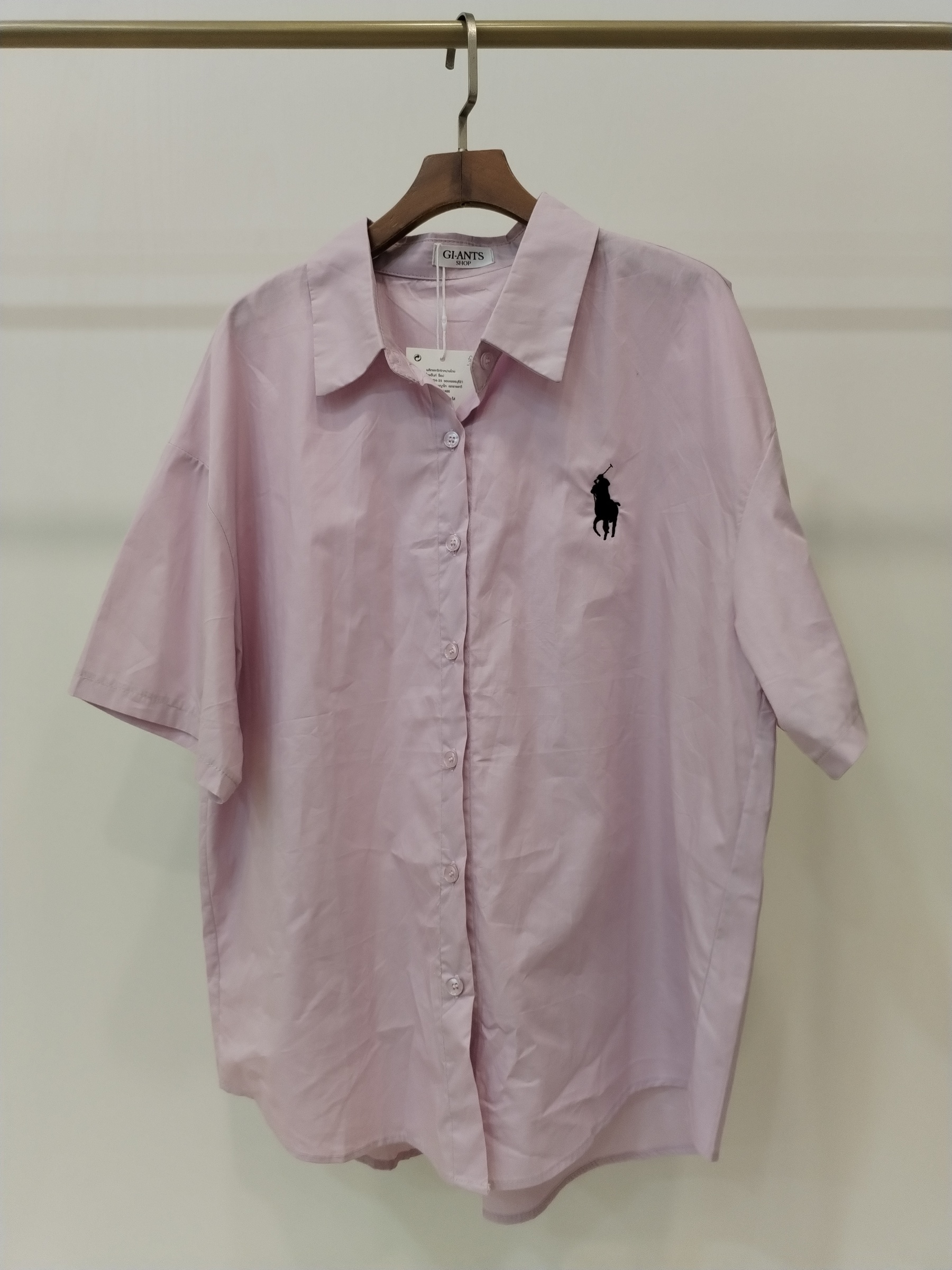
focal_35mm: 29
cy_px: 635
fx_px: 1063
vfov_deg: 61.7
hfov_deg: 48.2
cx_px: 476
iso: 235
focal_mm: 4.75
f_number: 1.8
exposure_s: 1/60
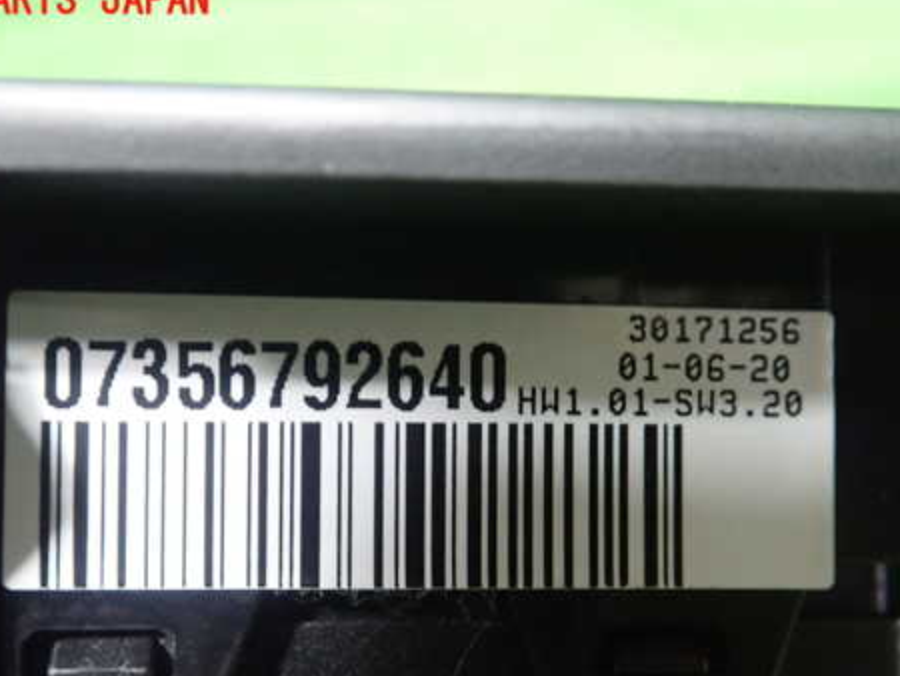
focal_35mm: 40
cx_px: 446
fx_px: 1041
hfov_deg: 46.8
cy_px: 426
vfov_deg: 35.8
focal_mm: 5.5
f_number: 2.3
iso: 800
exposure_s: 1/40
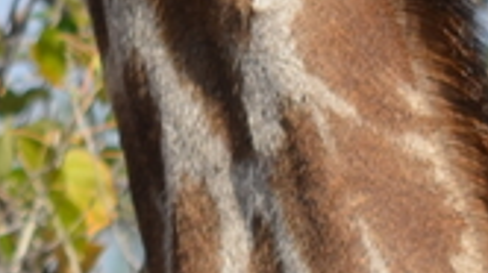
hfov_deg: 0.6
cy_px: -144
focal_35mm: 3623
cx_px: 94
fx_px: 46836
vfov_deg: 0.3
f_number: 6.3
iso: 200
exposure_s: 1/640
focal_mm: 300
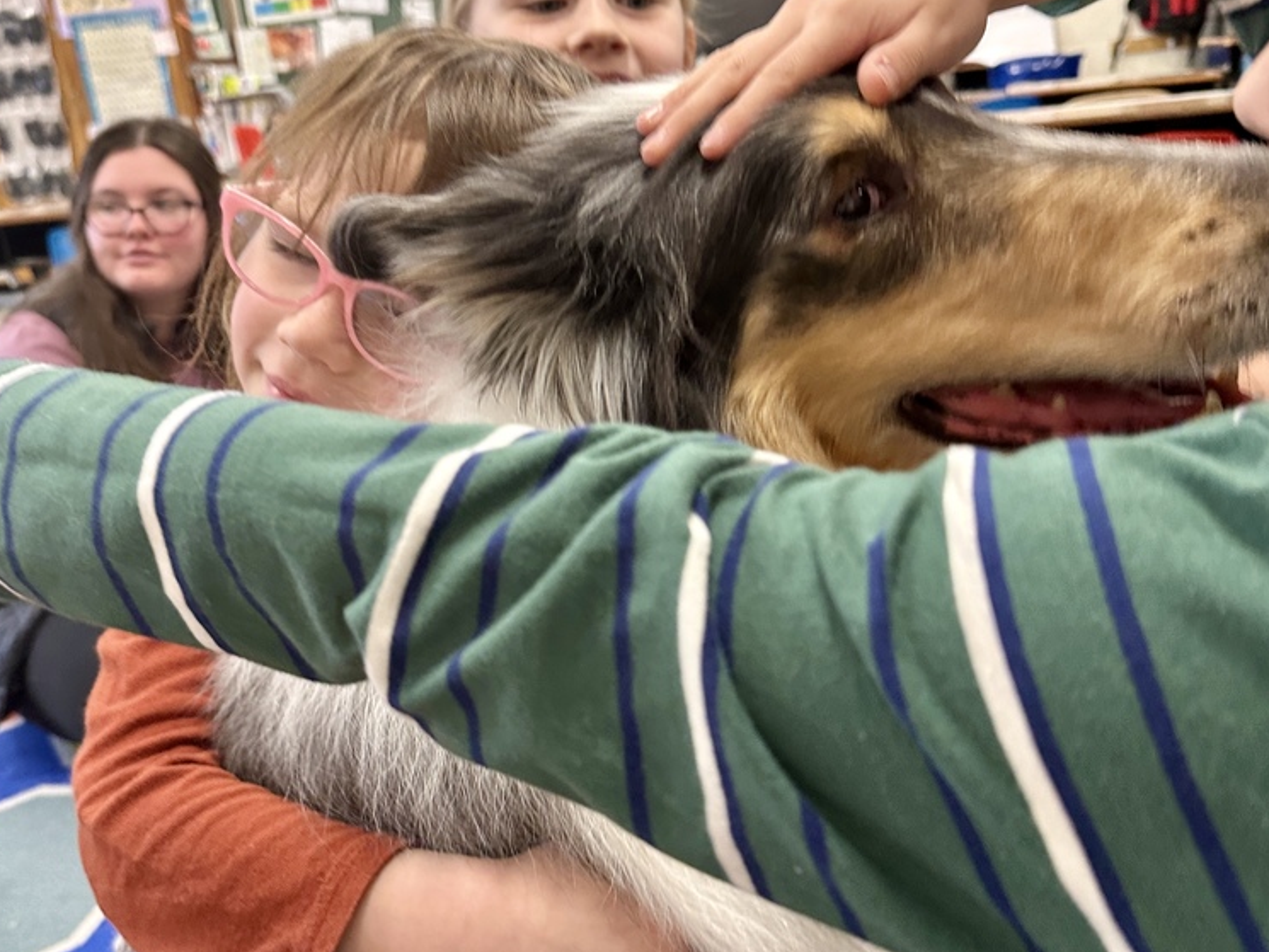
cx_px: 629
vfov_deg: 42.9
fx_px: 1210
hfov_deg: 55.3
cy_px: 501
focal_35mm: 33
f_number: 1.78
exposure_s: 1/60
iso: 250
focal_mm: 6.86
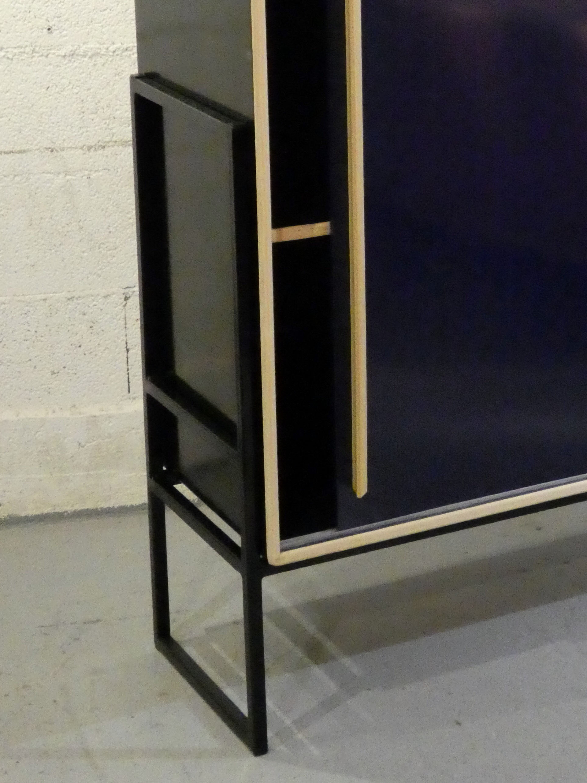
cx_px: 495
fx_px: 1990
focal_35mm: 88
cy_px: 181
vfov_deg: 22.0
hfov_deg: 16.6
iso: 2500
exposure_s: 1/125
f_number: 3.8
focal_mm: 8.2
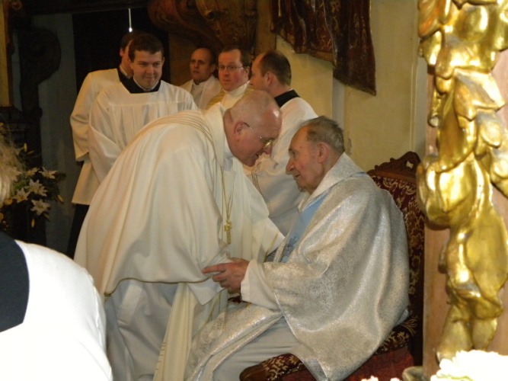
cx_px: 254
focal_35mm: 41
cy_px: 190
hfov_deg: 45.8
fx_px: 602
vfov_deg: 35.1
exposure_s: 1/30
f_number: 3.2
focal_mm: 7.3
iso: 400
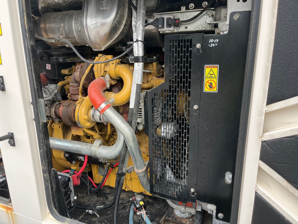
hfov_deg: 67.3
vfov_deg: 53.1
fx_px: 224
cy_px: 112
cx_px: 149
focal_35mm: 26
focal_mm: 5.1
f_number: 1.6
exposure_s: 1/153
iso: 40
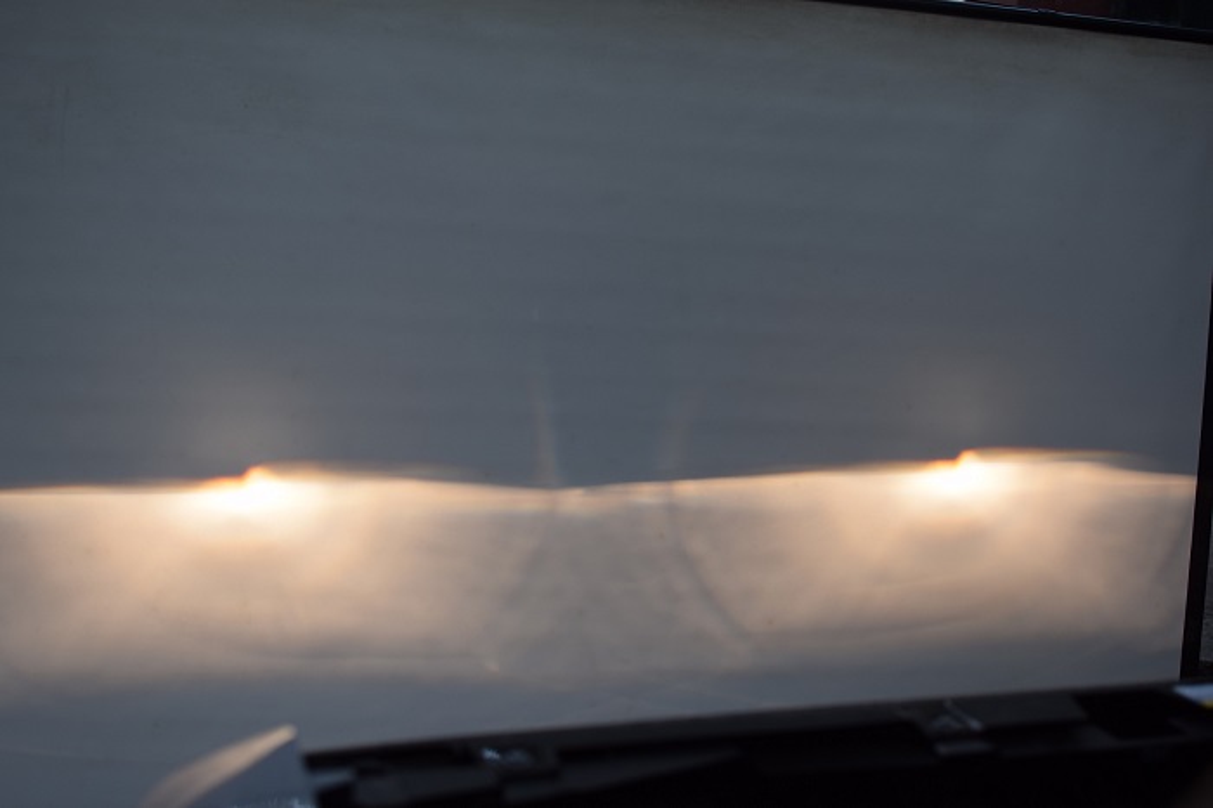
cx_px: 606
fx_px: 1768
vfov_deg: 25.7
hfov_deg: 37.9
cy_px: 404
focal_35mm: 52
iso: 250
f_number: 2.8
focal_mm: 35
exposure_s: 1/500
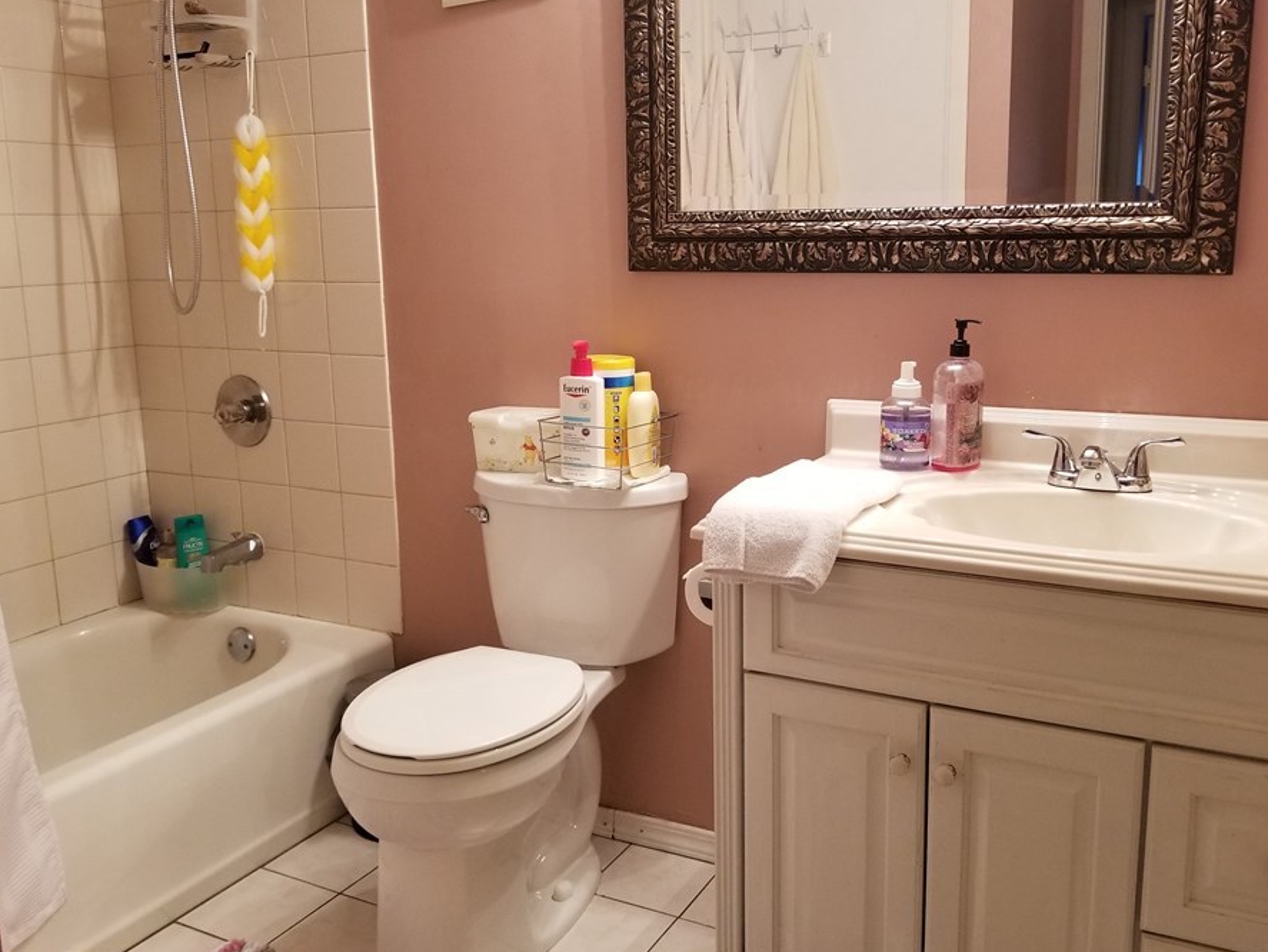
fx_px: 1099
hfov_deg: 59.7
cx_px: 718
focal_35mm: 30
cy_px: 445
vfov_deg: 46.8
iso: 200
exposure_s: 1/40
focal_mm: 4.25
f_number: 1.7
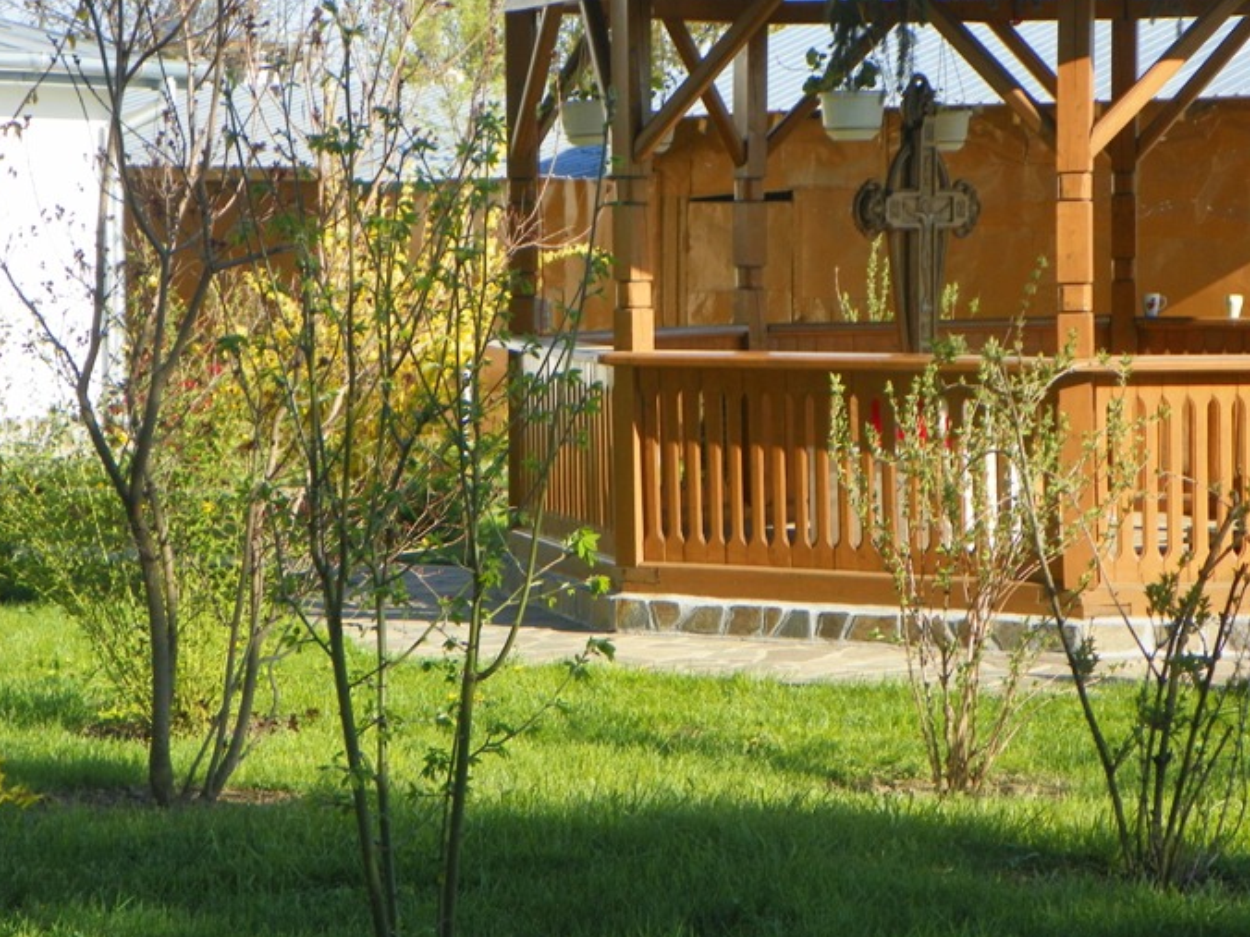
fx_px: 4514
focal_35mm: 125
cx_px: 576
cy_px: 397
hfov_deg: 15.8
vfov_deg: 11.9
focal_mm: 18.8
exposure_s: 1/250
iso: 64
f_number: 4
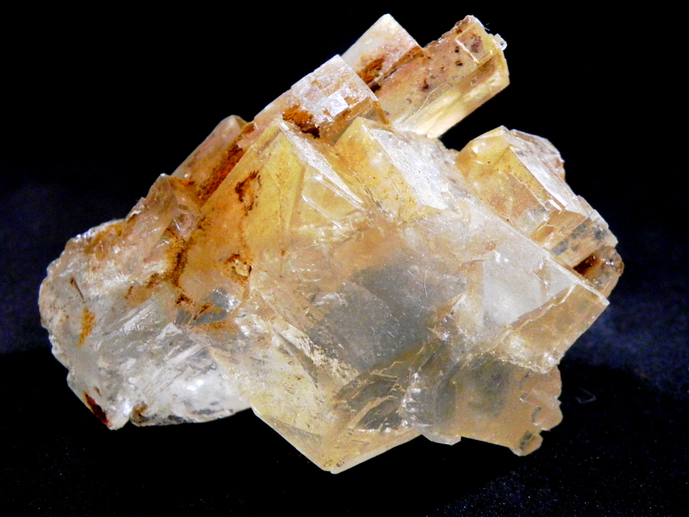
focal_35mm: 46
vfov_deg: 31.5
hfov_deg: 41.2
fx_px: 916
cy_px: 258
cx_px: 344
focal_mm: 8.2
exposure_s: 1/40
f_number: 3.2
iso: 800
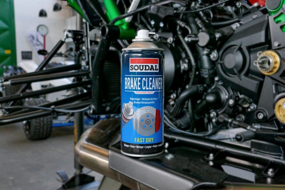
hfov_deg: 47.4
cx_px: 142
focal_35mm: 41
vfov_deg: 32.6
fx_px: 325
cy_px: 95
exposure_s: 1/125
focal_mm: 15.02
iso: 800
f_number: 5
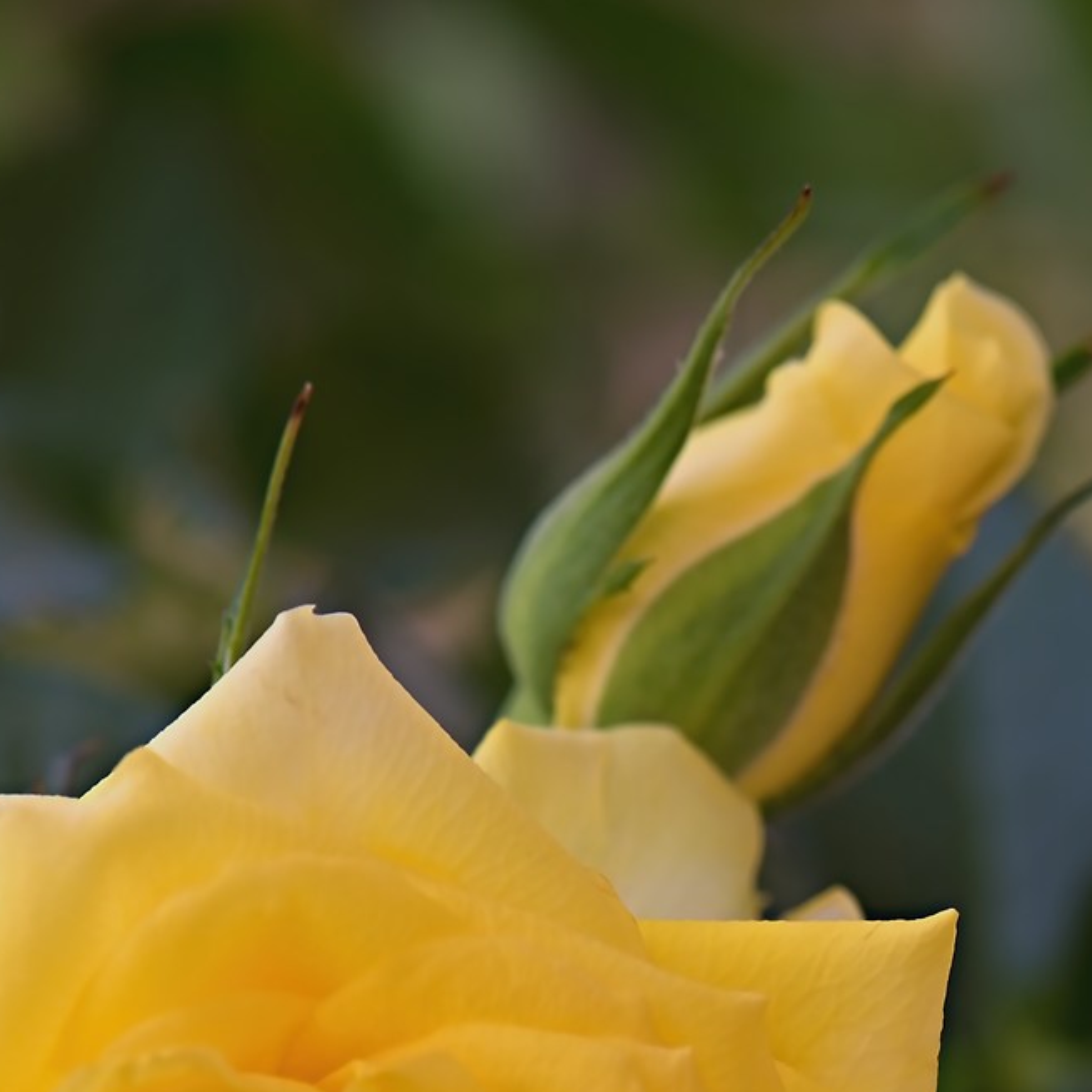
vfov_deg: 5.3
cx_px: 1072
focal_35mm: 327
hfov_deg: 5.3
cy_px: 1034
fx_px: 11671
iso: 72
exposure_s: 1/60
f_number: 8
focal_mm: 105
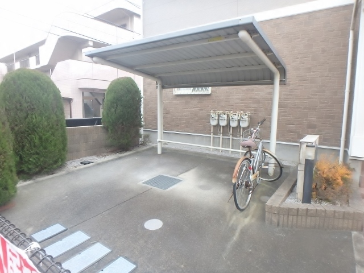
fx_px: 221
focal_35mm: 21
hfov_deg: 79.0
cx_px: 182
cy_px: 136
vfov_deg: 63.4
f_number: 3.5
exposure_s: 1/30
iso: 400
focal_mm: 3.7
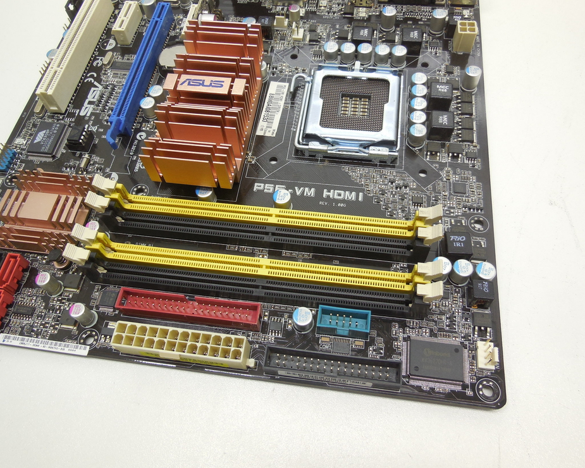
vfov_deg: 53.2
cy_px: 230
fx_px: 467
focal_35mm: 27
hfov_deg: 64.1
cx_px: 292
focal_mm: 4.5
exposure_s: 1/100
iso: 125
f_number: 3.1
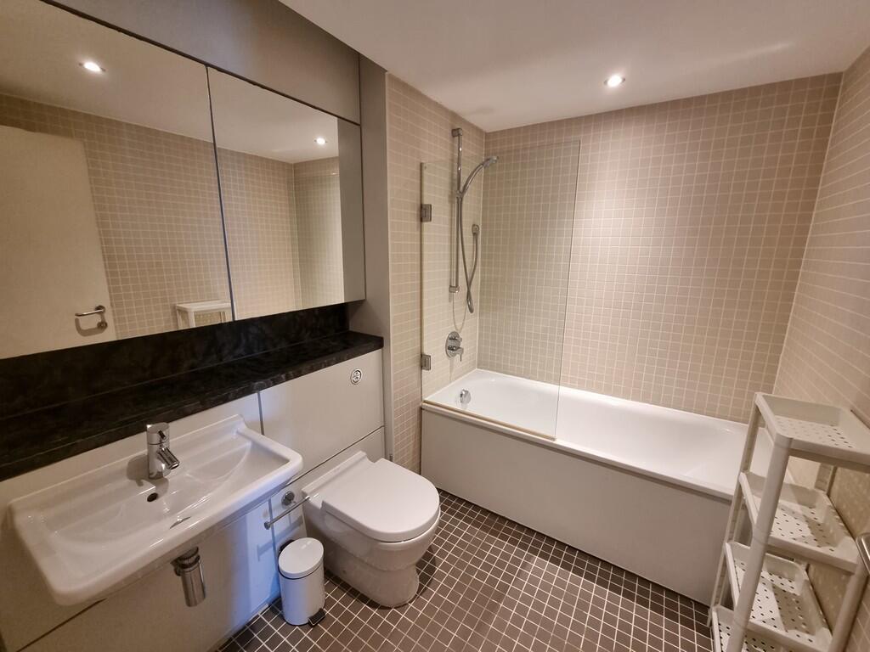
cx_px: 435
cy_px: 326
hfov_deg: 106.2
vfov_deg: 89.9
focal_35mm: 13
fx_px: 327
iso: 200
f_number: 2.2
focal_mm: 2.2
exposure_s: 1/50
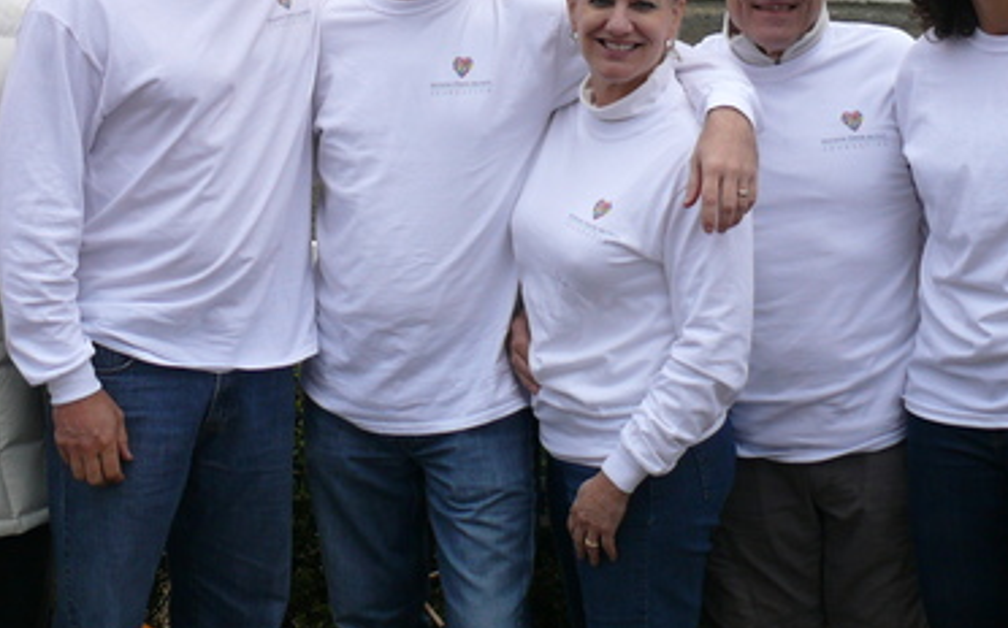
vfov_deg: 17.0
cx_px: 409
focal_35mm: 76
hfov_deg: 27.1
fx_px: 2087
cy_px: 97
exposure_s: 1/50
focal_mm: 7.7
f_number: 2.8
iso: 100
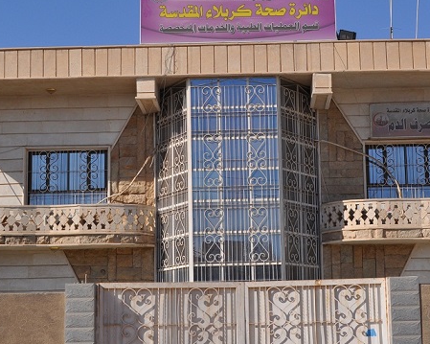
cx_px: 240
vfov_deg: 19.2
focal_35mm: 80
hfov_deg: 23.8
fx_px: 1018
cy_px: 187
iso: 200
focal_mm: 34
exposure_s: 1/500
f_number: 11
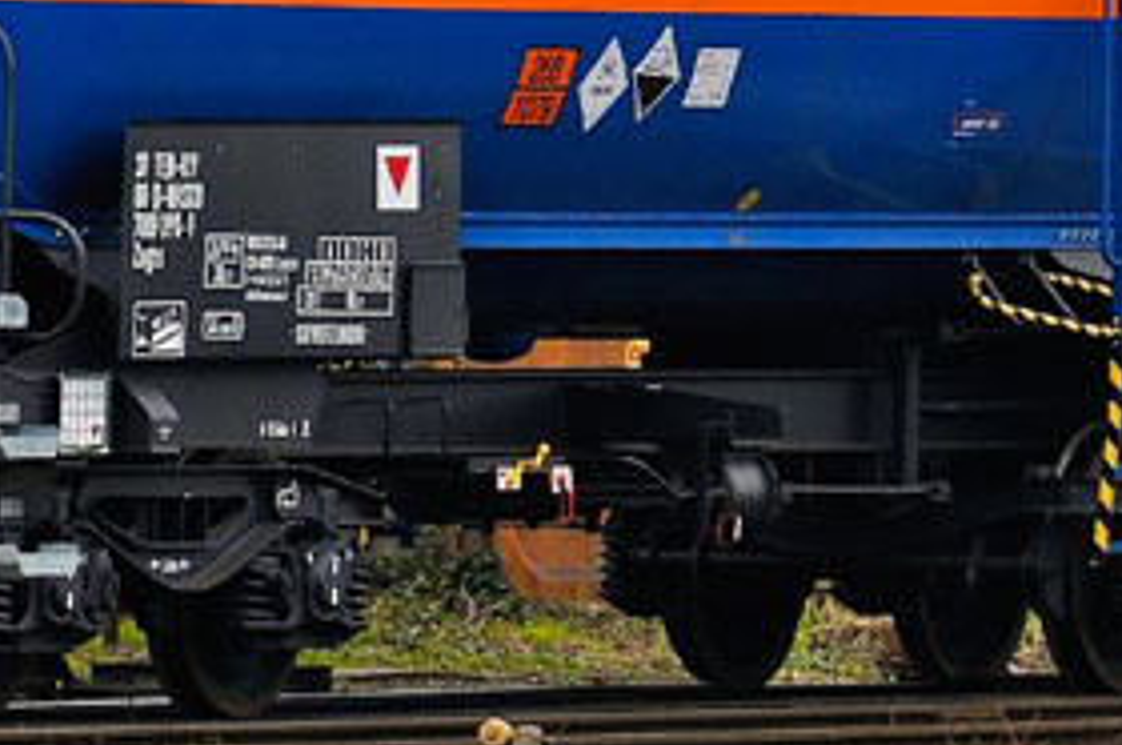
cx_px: 445
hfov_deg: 3.0
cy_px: 162
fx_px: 21449
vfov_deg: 2.0
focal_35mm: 689
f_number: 5.6
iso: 320
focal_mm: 200
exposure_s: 1/400
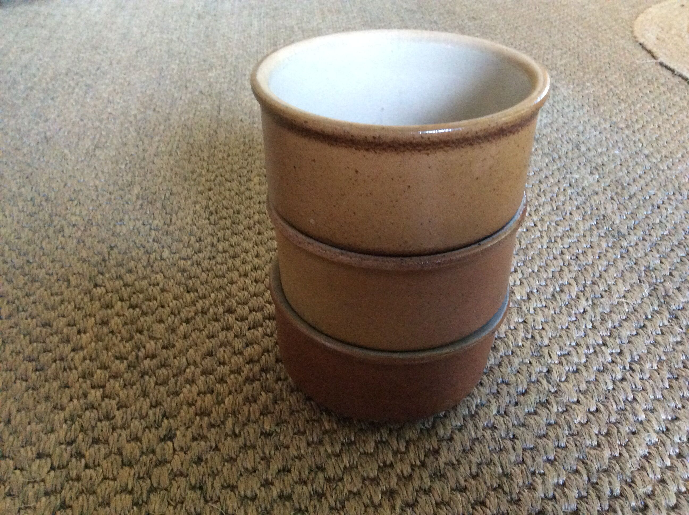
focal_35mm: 32
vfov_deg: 44.1
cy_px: 258
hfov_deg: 56.9
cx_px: 344
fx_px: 636
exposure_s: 1/17
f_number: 2.4
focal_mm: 3.3
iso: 400
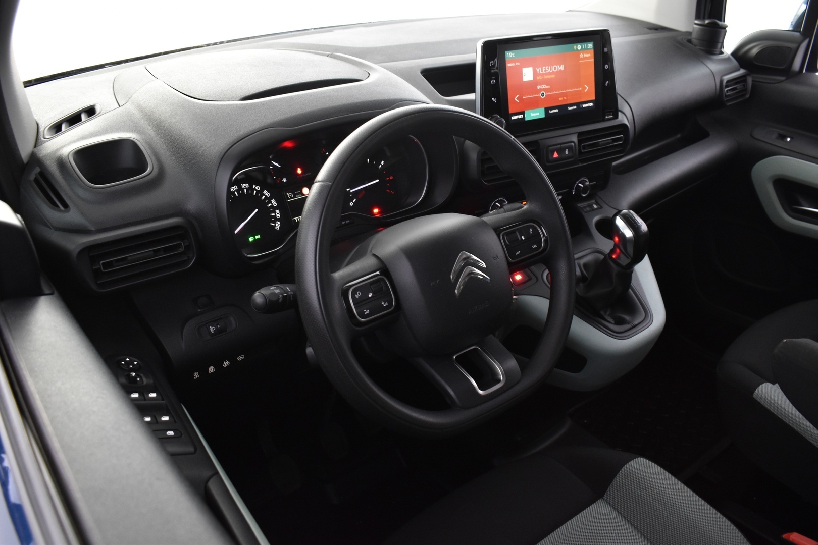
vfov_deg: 43.6
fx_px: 682
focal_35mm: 30
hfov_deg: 61.9
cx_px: 409
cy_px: 272
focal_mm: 20
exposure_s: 1/8
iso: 1250
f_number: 5.6
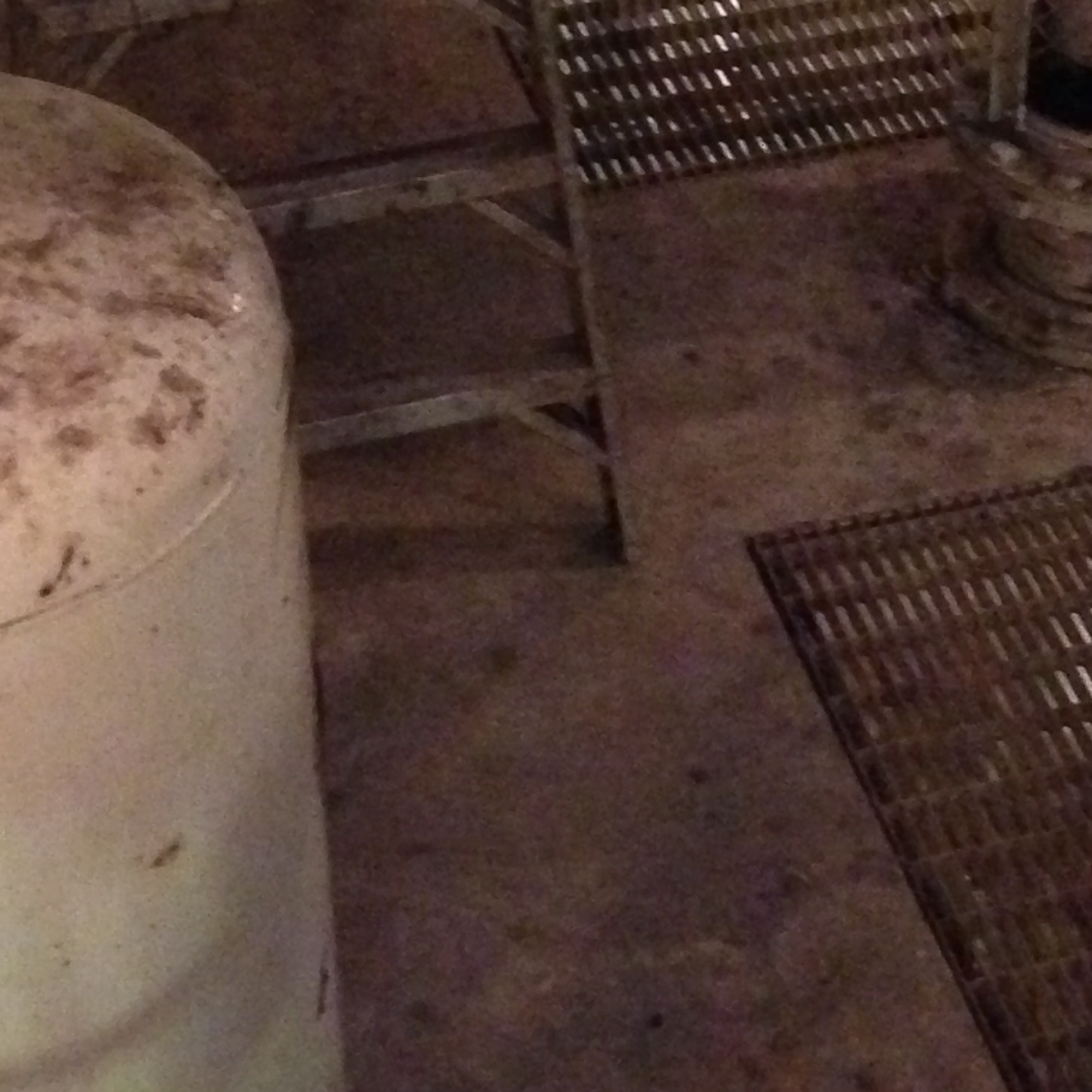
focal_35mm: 105
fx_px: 3747
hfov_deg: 16.5
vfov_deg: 16.3
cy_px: 34
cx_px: 875
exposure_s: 1/15
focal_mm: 4.12
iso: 800
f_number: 2.4
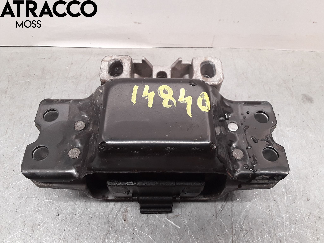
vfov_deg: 49.7
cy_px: 122
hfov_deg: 63.4
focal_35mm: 28
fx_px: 262
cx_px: 162
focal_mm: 2.91
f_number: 1.9
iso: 64
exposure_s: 1/50
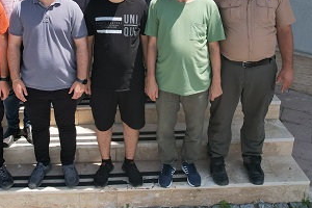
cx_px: 110
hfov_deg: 44.0
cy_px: 10
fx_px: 381
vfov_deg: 29.0
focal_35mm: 44
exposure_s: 1/1600
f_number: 2.8
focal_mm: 8.38
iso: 150
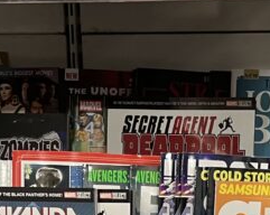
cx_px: 174
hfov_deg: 17.8
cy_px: 383
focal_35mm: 108
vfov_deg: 12.9
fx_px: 862
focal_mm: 5.1
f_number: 1.6
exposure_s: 1/50
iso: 125
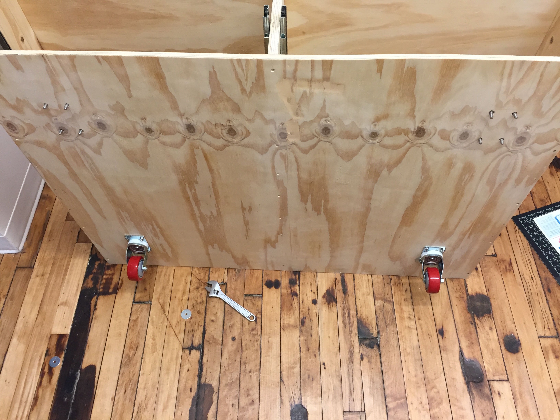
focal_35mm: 29
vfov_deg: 48.2
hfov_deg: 61.7
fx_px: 469
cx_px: 280
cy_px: 210
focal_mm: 4.15
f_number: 2.2
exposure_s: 1/30
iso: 100
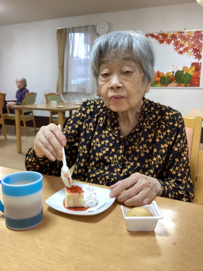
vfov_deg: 58.4
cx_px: 102
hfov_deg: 45.4
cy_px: 136
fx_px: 242
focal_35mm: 31
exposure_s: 1/33
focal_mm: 3.3
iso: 250
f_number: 2.4
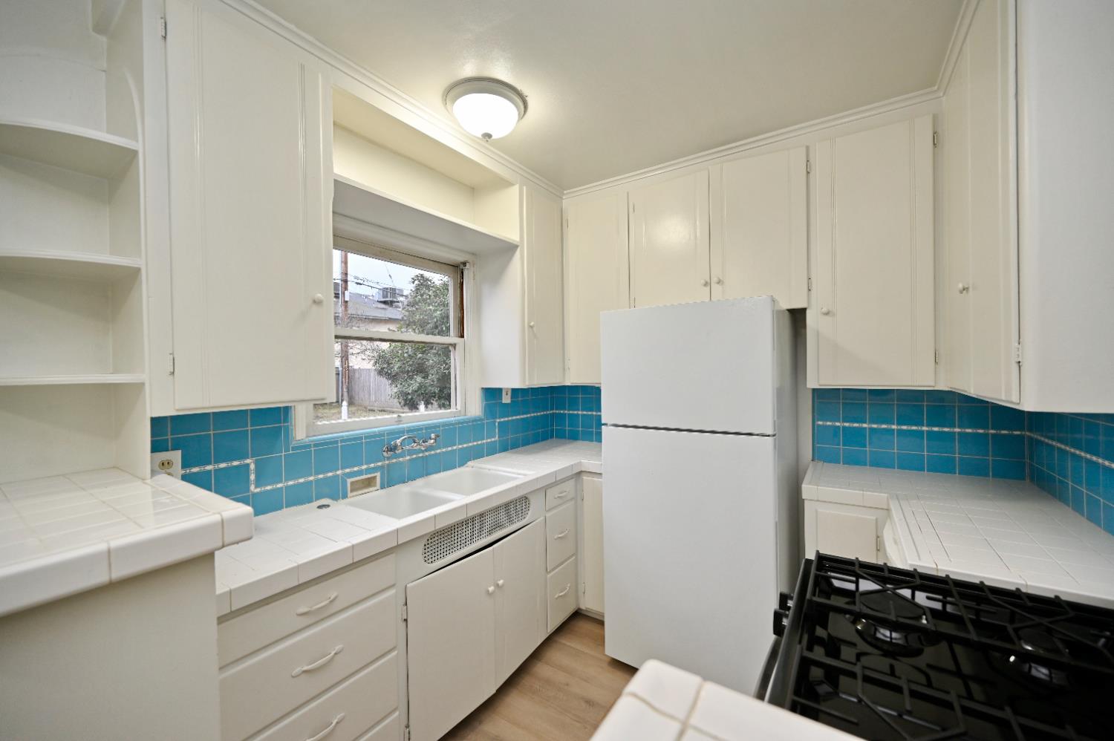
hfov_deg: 104.3
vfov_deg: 81.1
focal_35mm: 14
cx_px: 557
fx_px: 433
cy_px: 370
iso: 400
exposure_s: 1/60
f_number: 4
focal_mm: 14
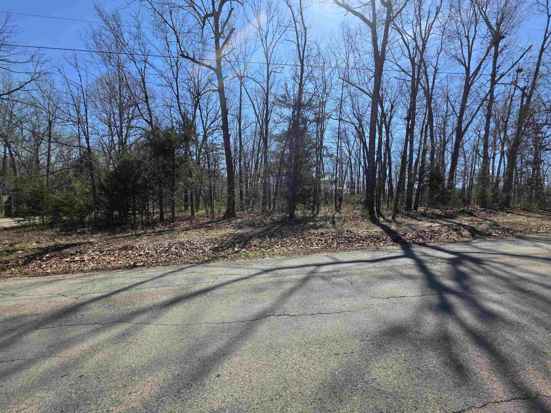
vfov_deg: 89.9
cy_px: 206
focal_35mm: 13
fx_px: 207
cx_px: 276
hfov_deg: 106.2
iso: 40
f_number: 1.9
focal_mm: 2.2
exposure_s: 1/1480
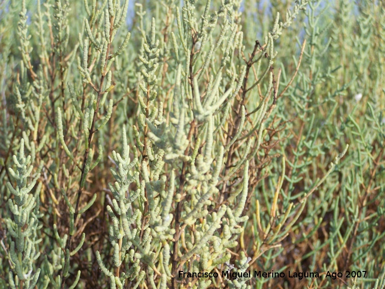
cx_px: 192
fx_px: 1424
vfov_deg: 11.6
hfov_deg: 15.4
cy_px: 144
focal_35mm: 128
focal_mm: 21.2
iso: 64
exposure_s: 1/320
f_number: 3.3
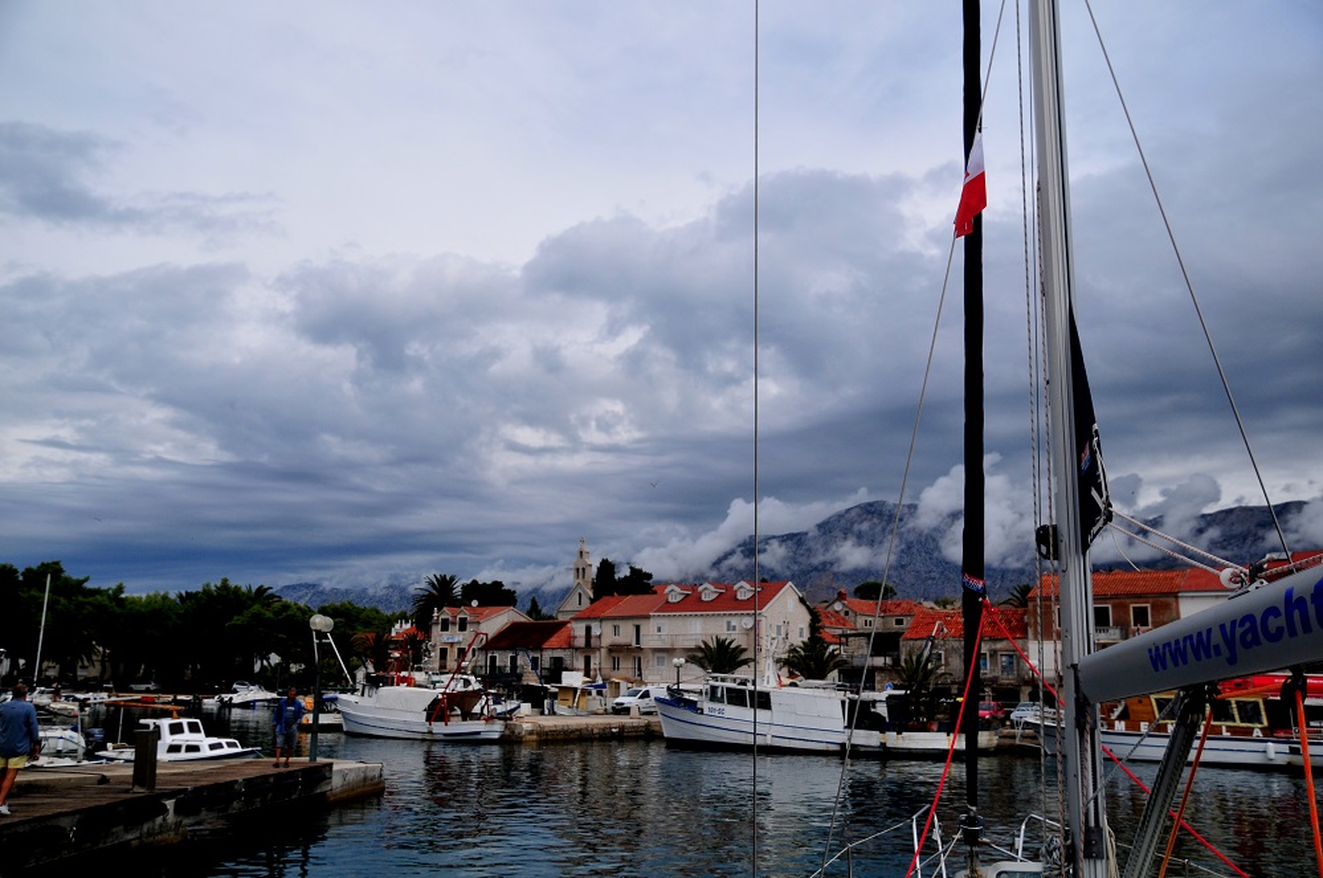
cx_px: 662
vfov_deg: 39.9
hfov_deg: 57.3
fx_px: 1211
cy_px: 439
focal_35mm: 33
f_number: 3.5
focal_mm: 22
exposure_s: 1/8000
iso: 250
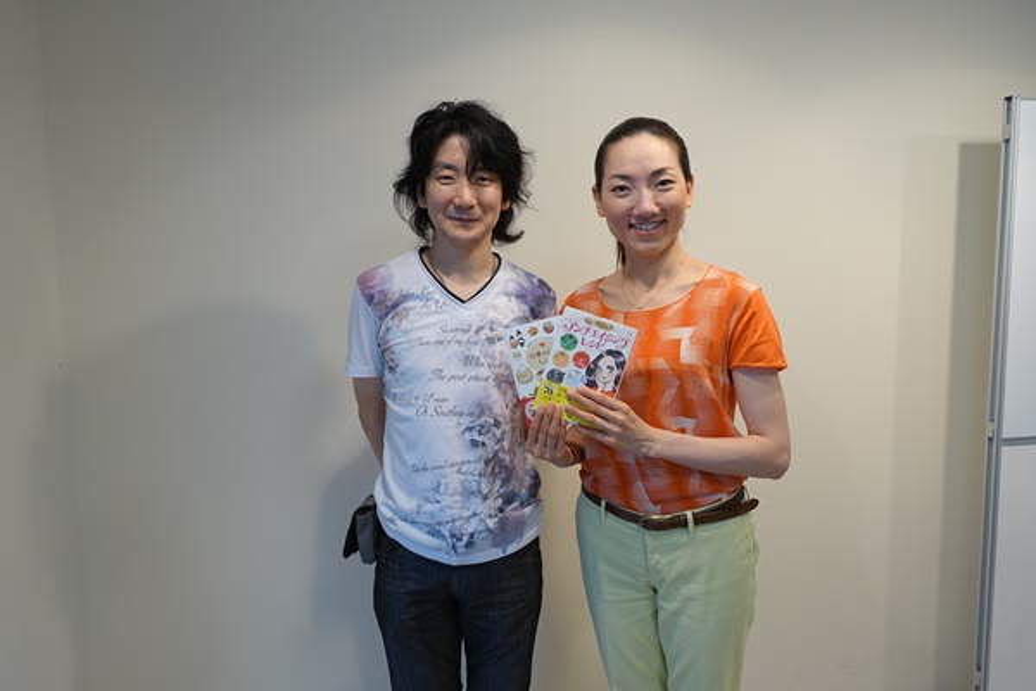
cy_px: 346
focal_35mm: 24
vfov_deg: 53.1
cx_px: 518
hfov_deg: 73.7
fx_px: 691
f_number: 2.8
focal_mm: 8.8
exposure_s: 1/40
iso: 125
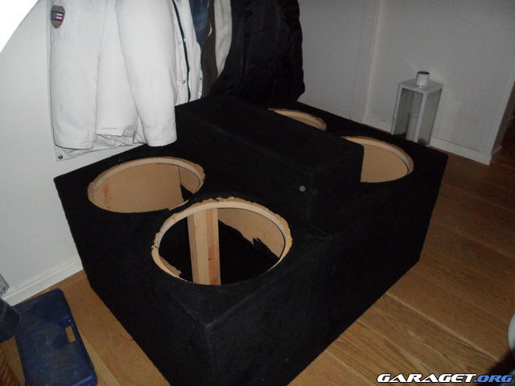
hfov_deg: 65.3
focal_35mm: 27
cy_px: 193
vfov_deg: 51.4
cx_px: 258
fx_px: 402
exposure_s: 1/45
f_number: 8.9
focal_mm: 4.9
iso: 400
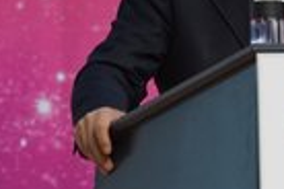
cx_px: 397
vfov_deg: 2.6
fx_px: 4118
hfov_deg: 3.9
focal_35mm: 522
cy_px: -32
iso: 2000
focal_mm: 120
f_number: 4
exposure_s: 1/200
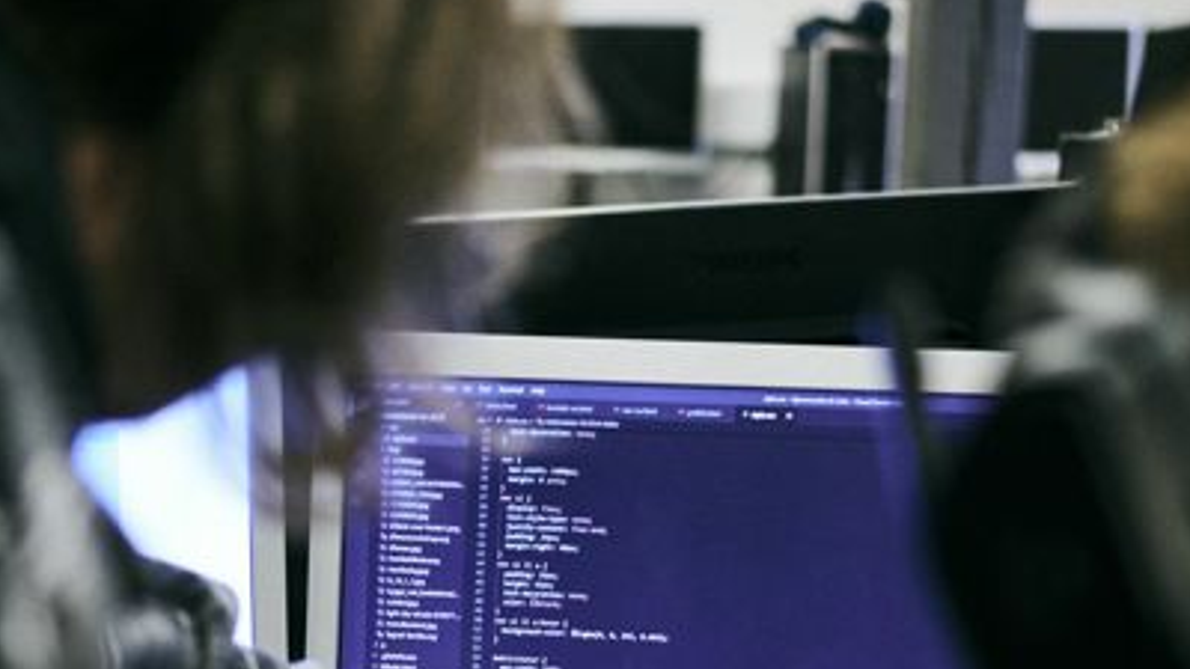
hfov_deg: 24.0
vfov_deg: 13.5
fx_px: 2777
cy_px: 740
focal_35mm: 88
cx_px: 309
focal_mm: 35
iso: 400
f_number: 1.8
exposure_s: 1/125
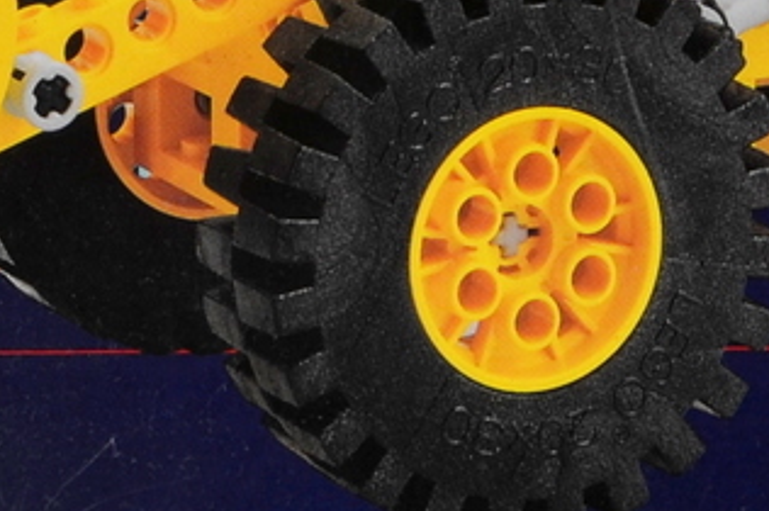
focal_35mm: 182
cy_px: -389
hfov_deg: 11.3
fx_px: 3884
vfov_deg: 7.3
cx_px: 397
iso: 125
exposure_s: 2
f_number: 10
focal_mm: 24
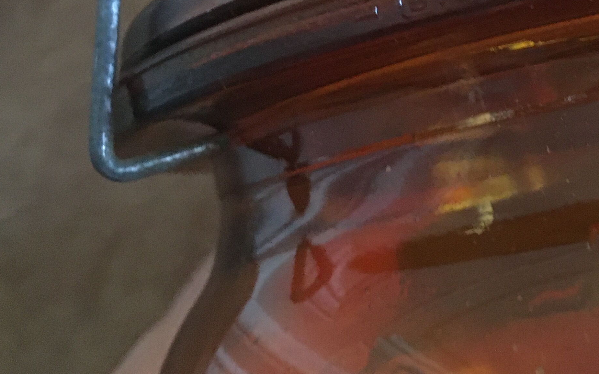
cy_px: 1
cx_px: 582
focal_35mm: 67
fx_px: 1094
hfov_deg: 28.9
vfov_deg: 18.9
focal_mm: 4.15
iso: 500
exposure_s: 1/17
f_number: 2.2
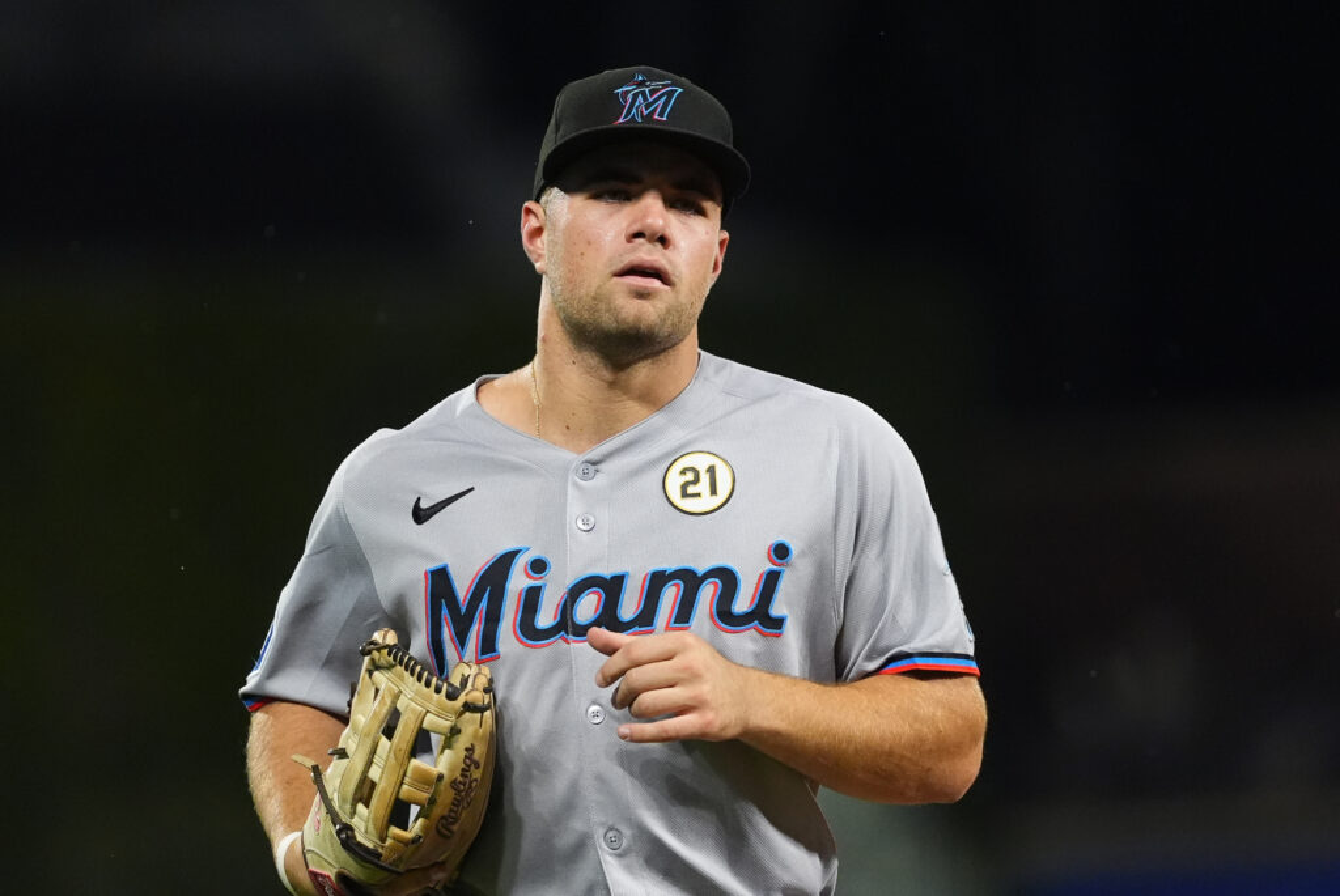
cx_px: 670
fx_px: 16766
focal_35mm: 450
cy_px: 448
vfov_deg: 3.1
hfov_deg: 4.6
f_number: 2.8
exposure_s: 1/2500
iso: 4000
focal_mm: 300
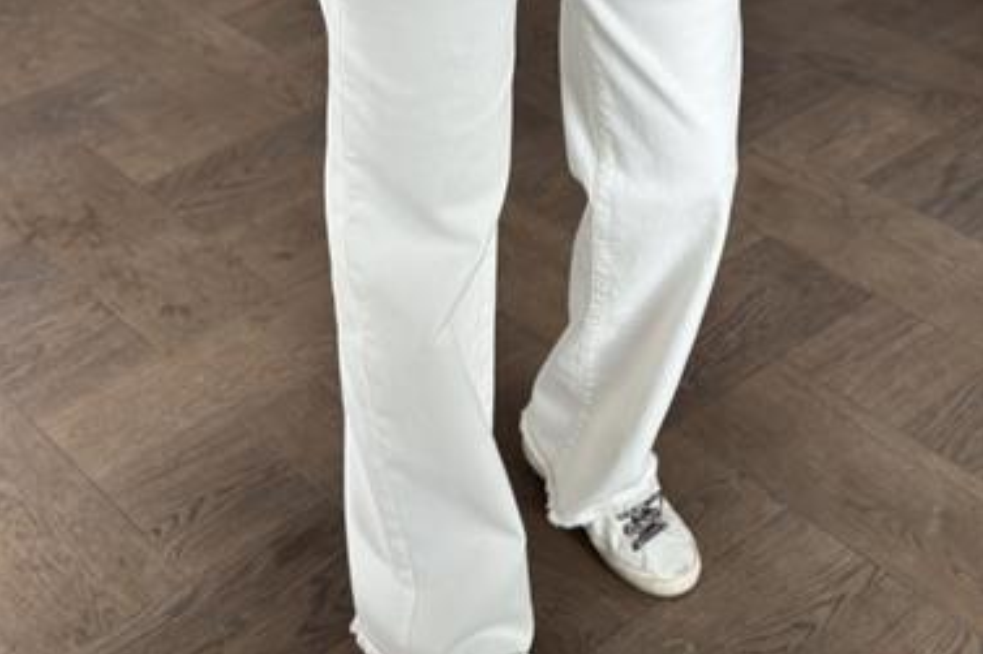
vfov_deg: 20.0
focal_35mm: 67
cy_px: 107
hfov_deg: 30.1
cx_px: 490
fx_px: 1829
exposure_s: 1/121
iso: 100
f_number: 1.78
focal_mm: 6.86
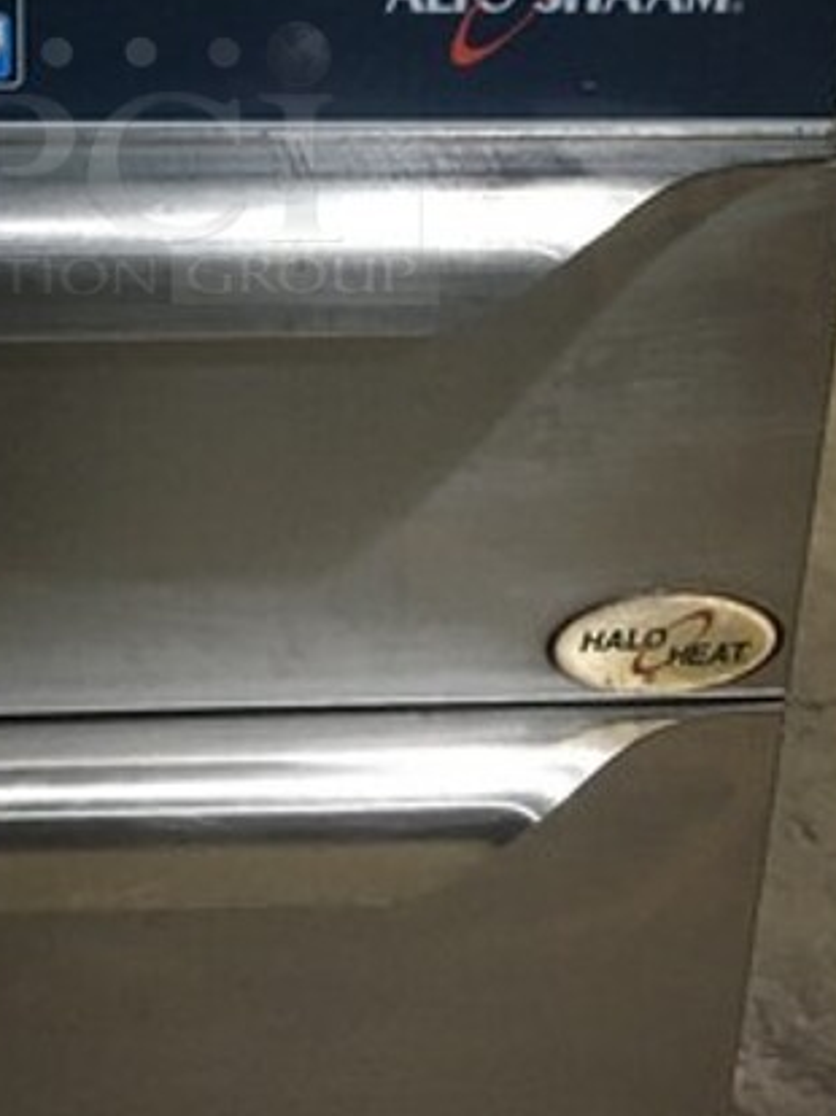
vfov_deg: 32.5
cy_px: 163
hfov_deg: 25.1
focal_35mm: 57
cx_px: 140
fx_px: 1837
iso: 200
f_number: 2.2
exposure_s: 1/20
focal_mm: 4.15
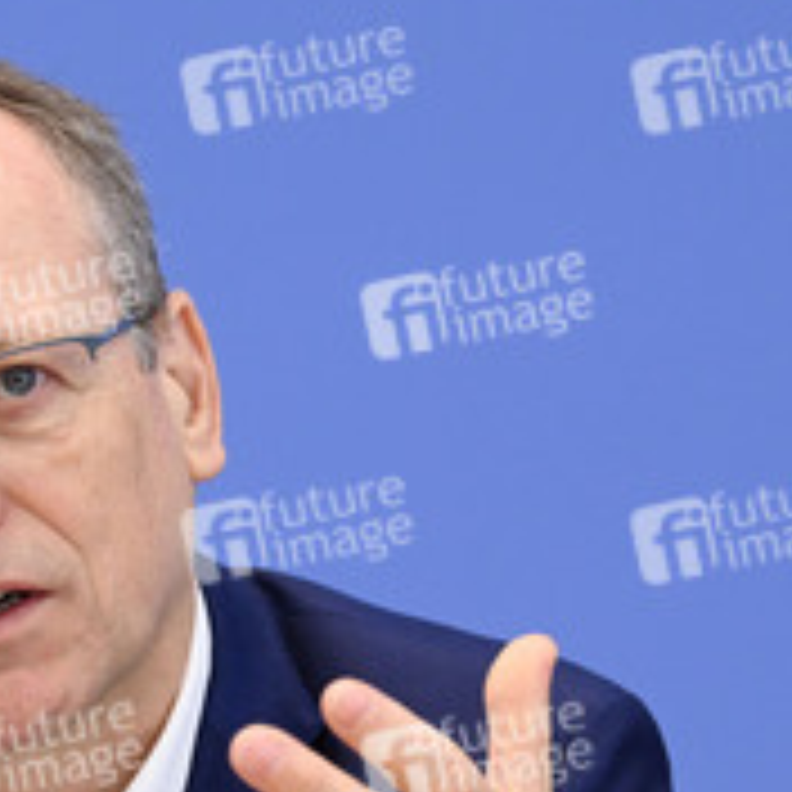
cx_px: -92
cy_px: 644
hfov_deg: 6.7
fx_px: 6756
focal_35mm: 261
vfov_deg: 6.7
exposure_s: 1/500
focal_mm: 120
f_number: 6.3
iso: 4000
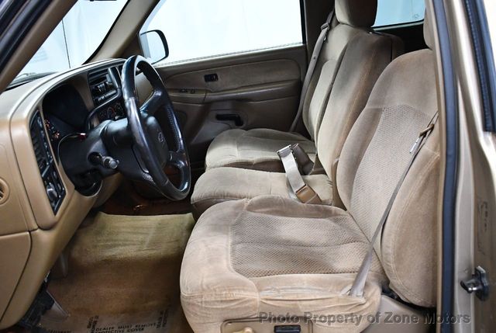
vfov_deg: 37.0
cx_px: 248
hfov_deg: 53.1
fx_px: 497
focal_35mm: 36
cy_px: 166
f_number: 3.5
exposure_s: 1/125
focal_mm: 18
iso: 2800
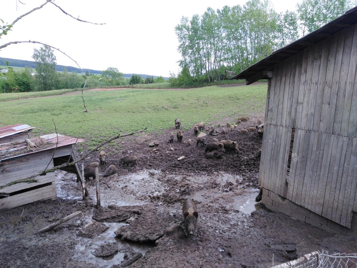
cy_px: 134
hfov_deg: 67.3
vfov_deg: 53.1
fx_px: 268
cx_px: 178
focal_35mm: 26
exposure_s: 1/120
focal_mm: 3.46
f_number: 2.2
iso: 102
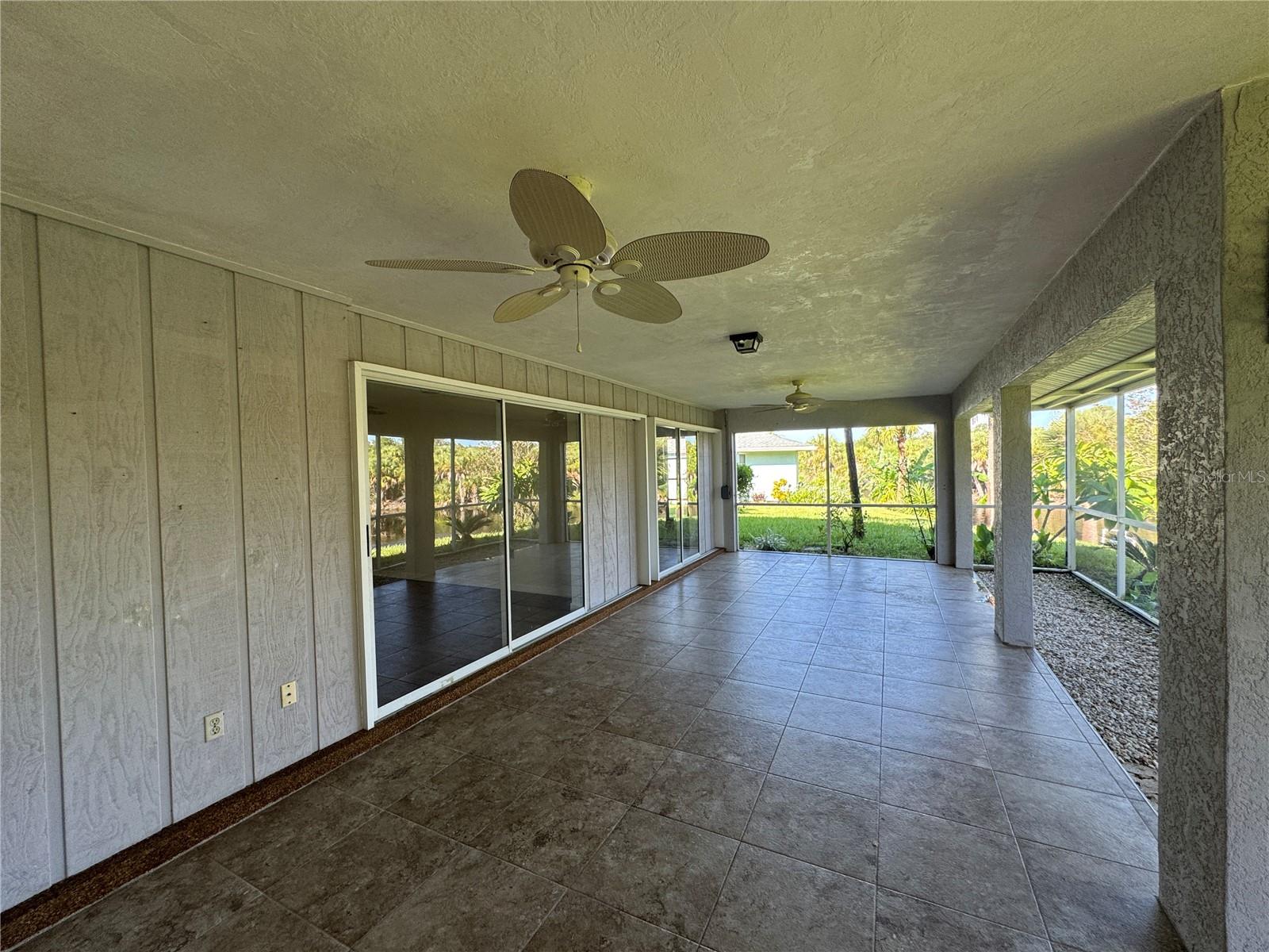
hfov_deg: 102.1
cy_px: 476
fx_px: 513
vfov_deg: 85.7
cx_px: 634
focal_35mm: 14
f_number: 2.2
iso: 64
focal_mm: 2.22
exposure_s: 1/99
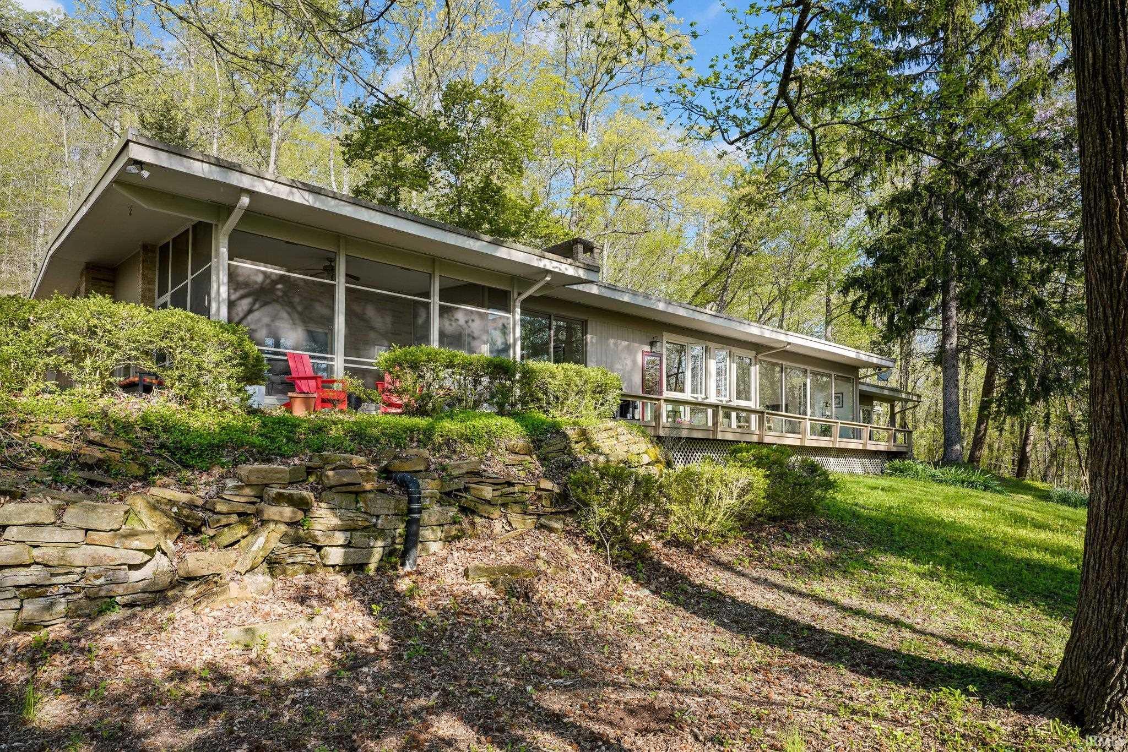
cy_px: 376
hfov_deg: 82.3
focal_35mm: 21
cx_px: 564
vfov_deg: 60.5
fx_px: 646
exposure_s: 1/25
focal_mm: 20.6
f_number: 8
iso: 100
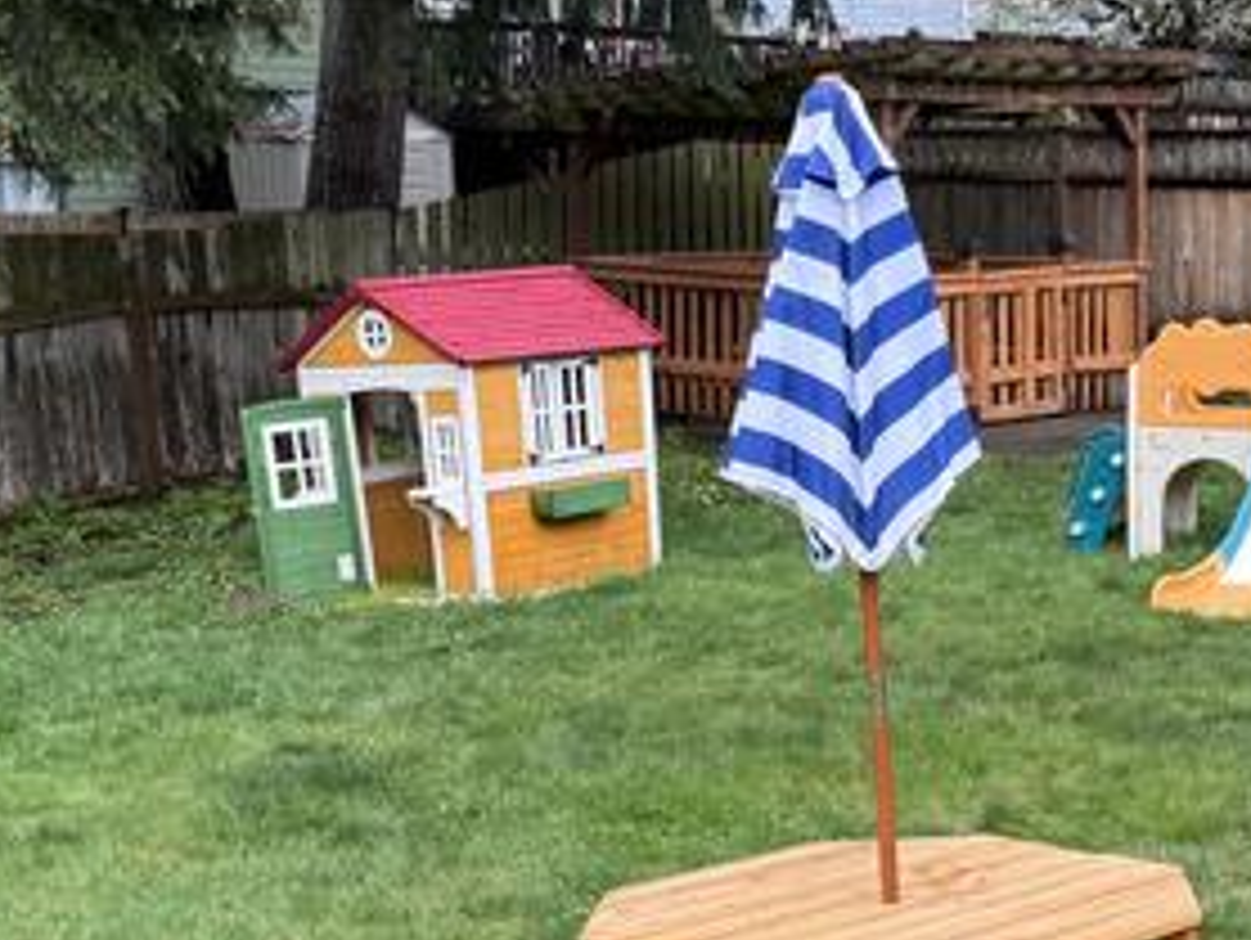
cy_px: 607
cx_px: 950
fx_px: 2496
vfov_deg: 21.3
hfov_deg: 27.7
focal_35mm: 69
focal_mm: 6.76
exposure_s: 1/1042
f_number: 1.78
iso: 80
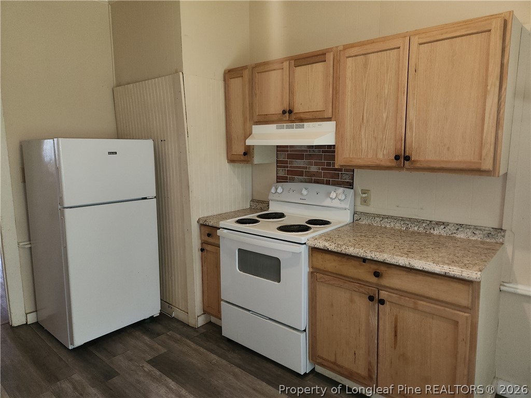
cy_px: 199
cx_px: 266
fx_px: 353
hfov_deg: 73.9
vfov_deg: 58.9
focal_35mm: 23
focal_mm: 5.4
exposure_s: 1/30
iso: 100
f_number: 1.8
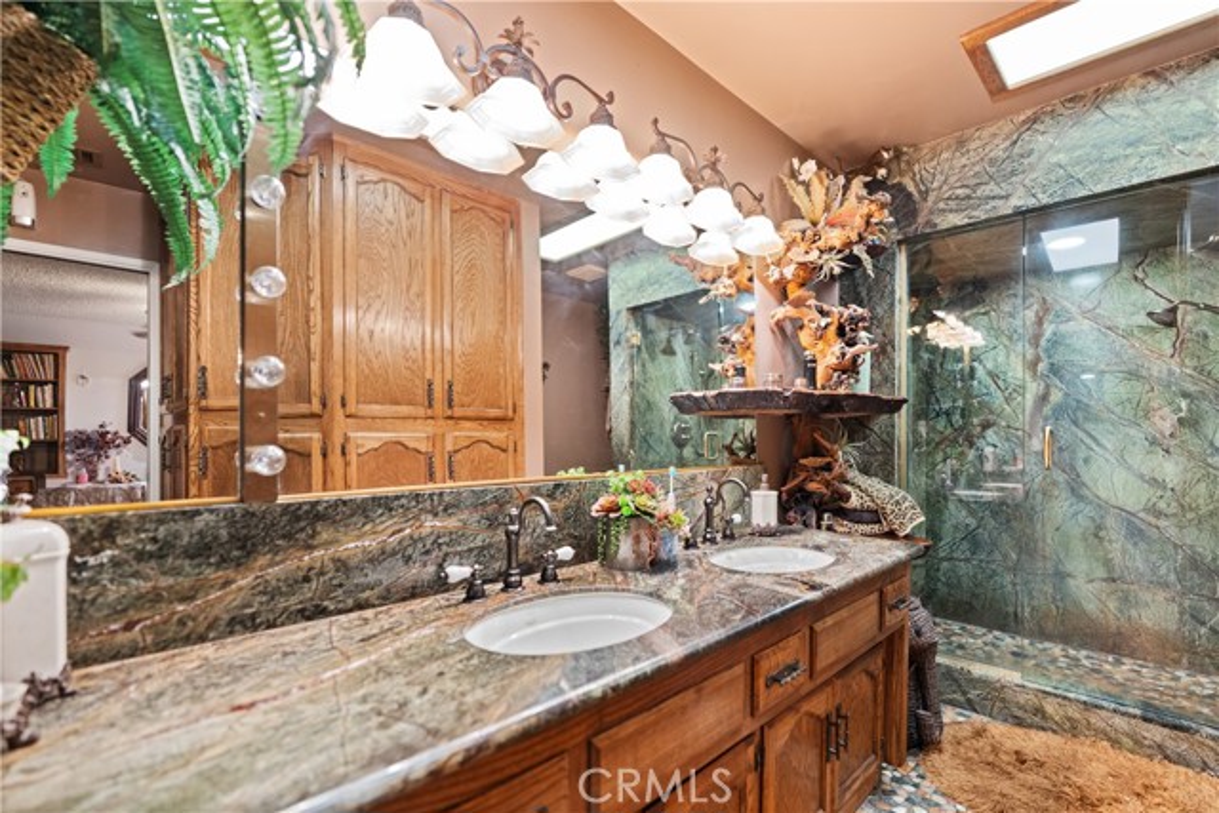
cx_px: 610
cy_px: 406
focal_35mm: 16
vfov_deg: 73.8
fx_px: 542
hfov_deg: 96.7
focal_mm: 16
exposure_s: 1/10
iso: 1600
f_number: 1.8
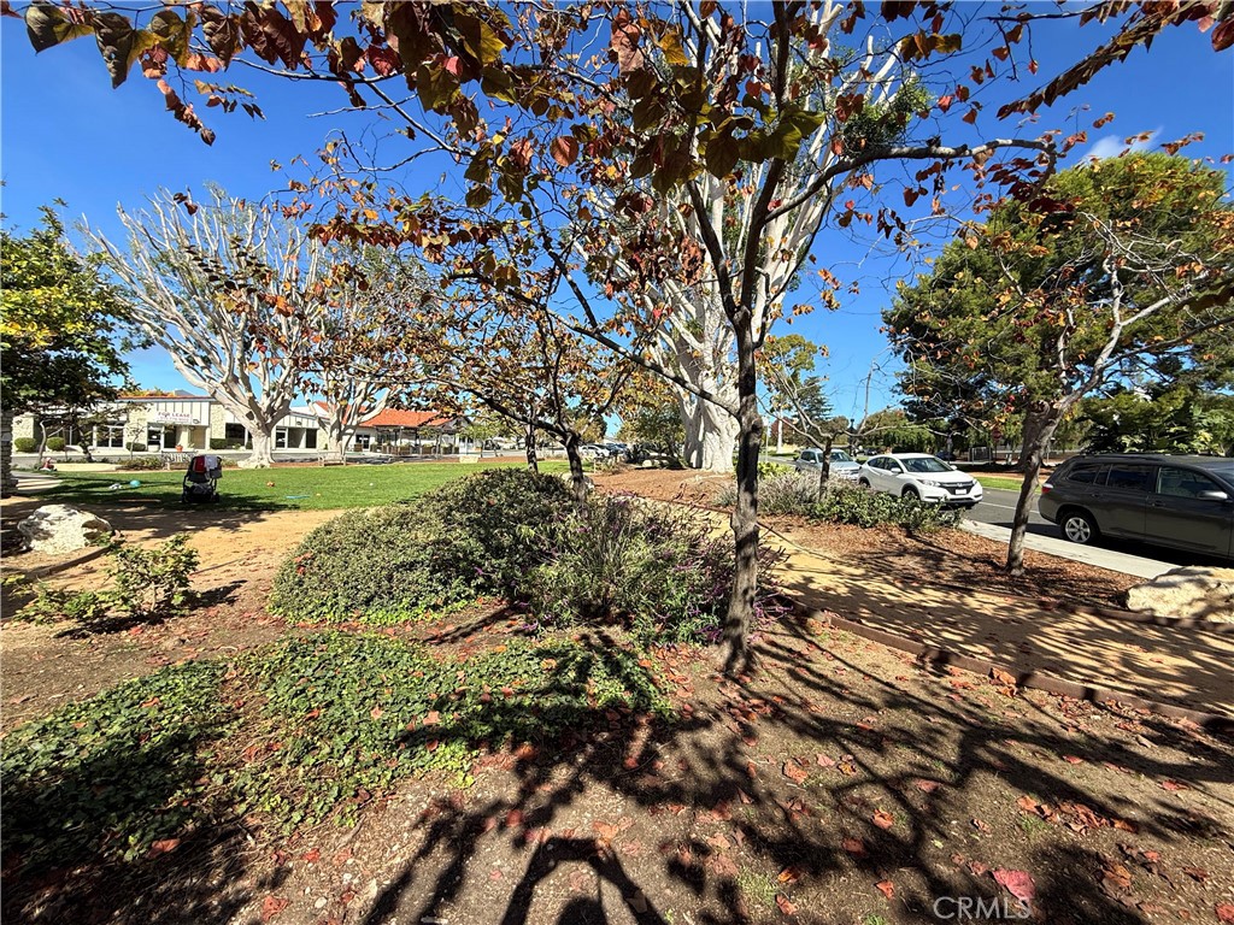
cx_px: 617
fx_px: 499
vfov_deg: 85.7
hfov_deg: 102.1
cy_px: 462
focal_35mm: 14
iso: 50
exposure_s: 1/1698
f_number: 2.2
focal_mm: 2.22
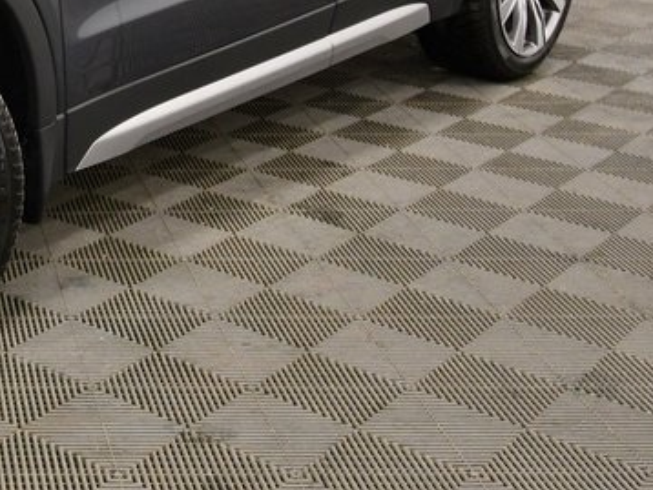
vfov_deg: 18.4
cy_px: -50
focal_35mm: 77
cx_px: -148
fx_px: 1454
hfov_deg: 23.0
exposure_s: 1/125
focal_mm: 19
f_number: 5.6
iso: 1250
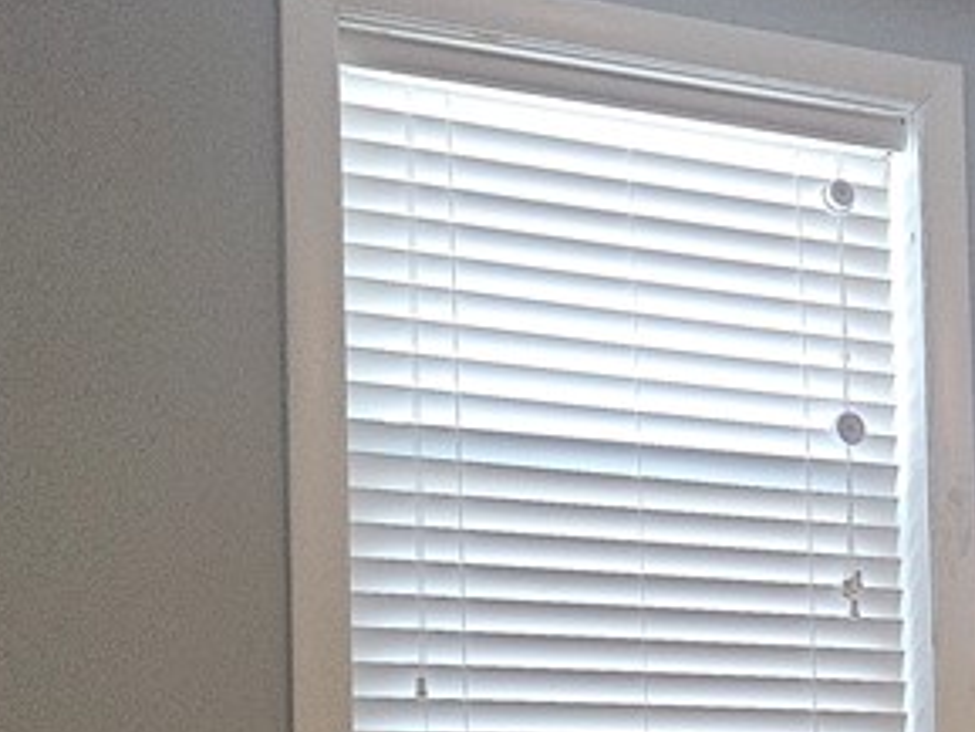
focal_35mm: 85
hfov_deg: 20.8
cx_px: 1302
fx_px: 2395
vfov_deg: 16.8
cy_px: 826
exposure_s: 1/60
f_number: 1.8
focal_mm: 5
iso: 125
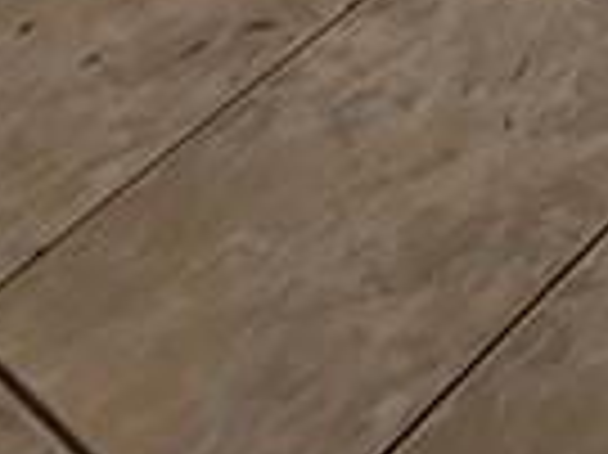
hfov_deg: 13.1
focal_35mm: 91
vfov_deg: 9.0
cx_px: 1615
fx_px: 1597
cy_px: -1218
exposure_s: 1/24
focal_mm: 2.23
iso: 128
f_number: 1.95
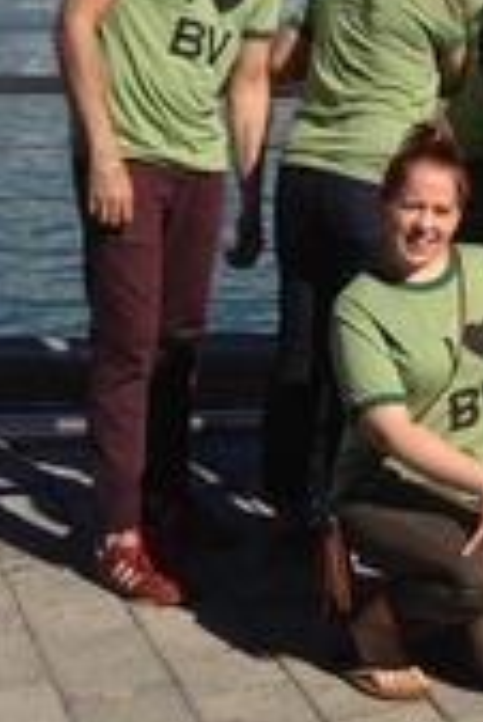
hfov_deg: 13.2
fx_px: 1948
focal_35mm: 97
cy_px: 47
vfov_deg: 20.5
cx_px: 752
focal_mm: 4.28
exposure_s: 1/2632
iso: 50
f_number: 2.4
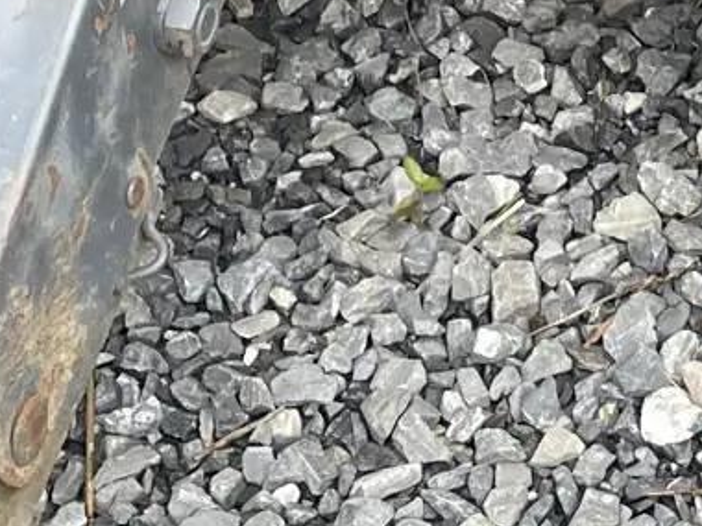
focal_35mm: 164
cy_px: -642
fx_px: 3326
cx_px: 866
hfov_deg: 11.8
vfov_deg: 8.4
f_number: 1.6
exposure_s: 1/121
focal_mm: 4.2
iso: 40
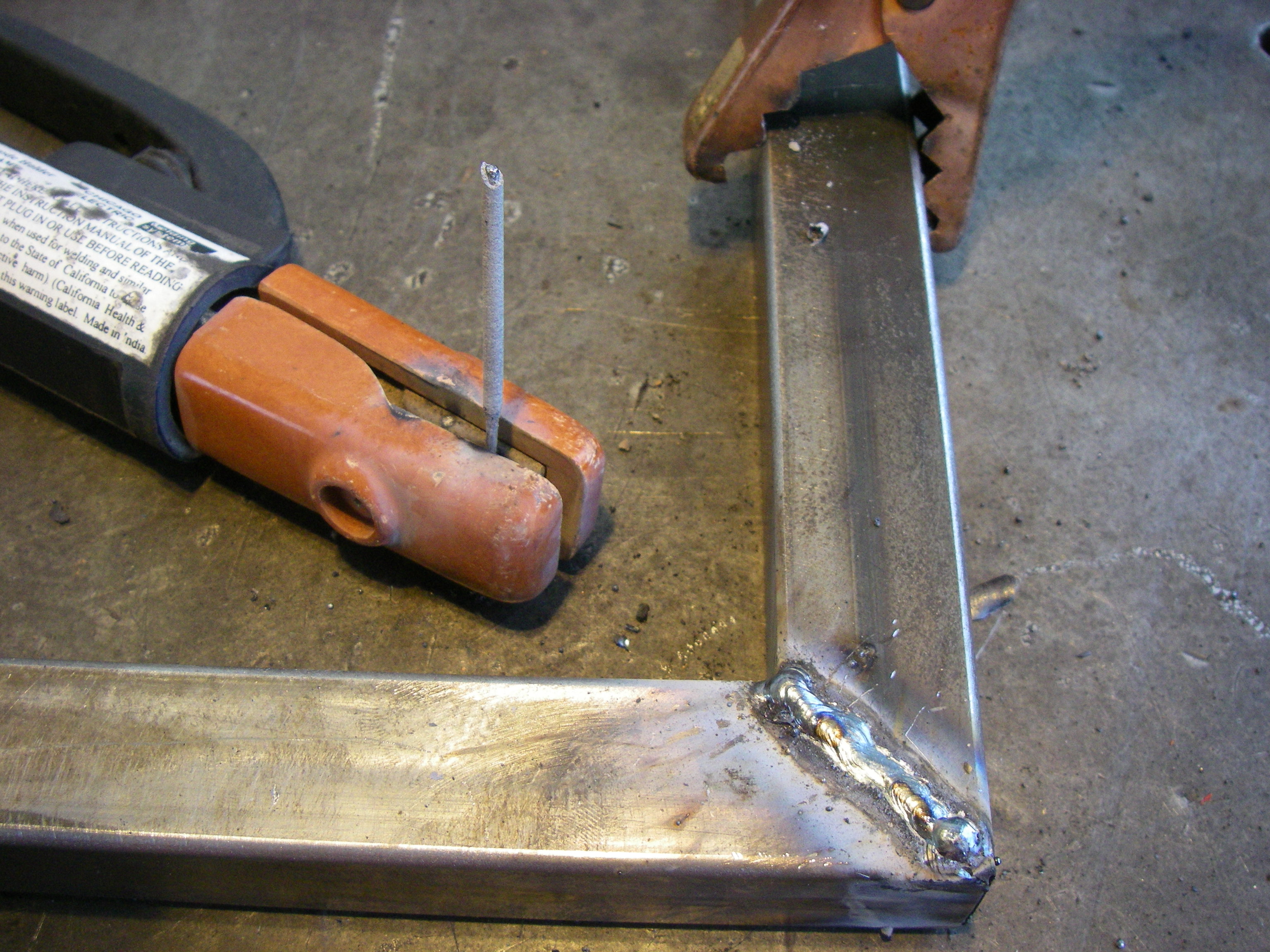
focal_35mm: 38
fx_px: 1394
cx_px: 635
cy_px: 476
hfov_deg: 49.0
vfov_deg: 37.7
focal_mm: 6.3
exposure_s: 1/50
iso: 320
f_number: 3.3
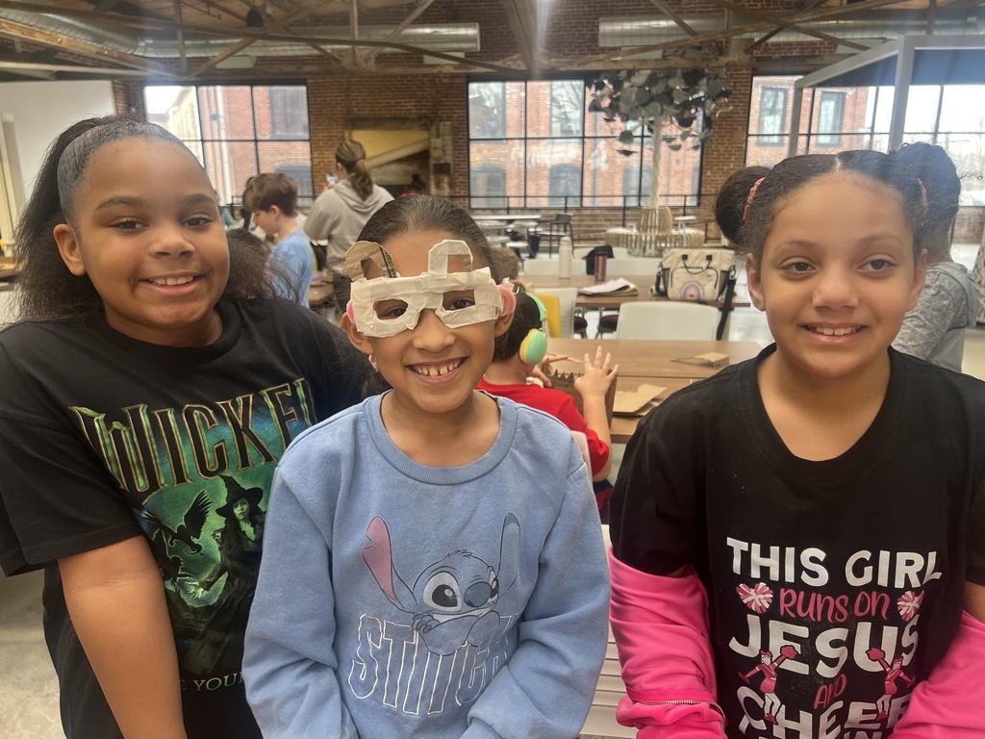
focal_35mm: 26
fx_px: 740
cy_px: 370
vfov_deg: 53.1
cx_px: 492
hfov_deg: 67.3
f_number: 1.5
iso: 100
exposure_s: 1/120
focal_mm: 5.7
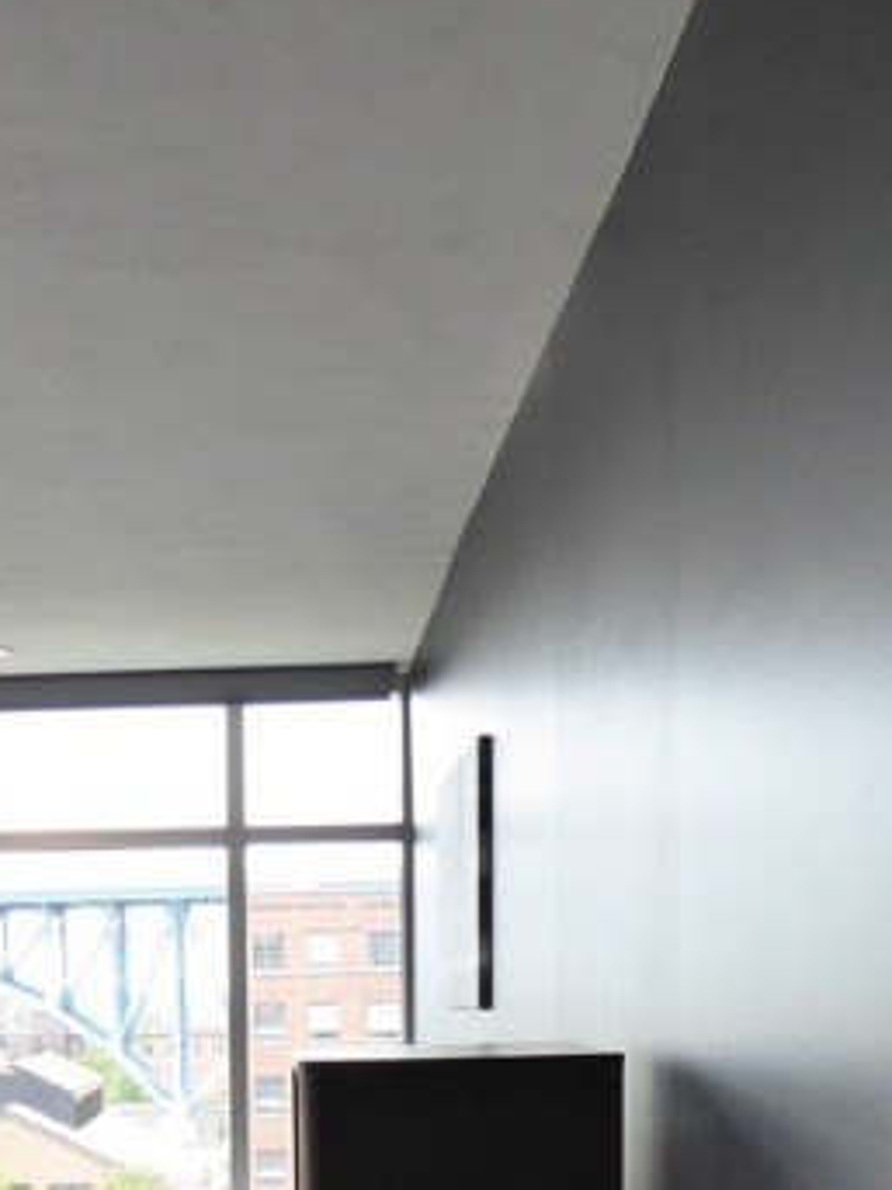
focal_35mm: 65
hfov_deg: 22.3
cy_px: 1284
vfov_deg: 27.5
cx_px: 180
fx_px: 2235
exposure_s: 1/100
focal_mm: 5
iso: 320
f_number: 3.5
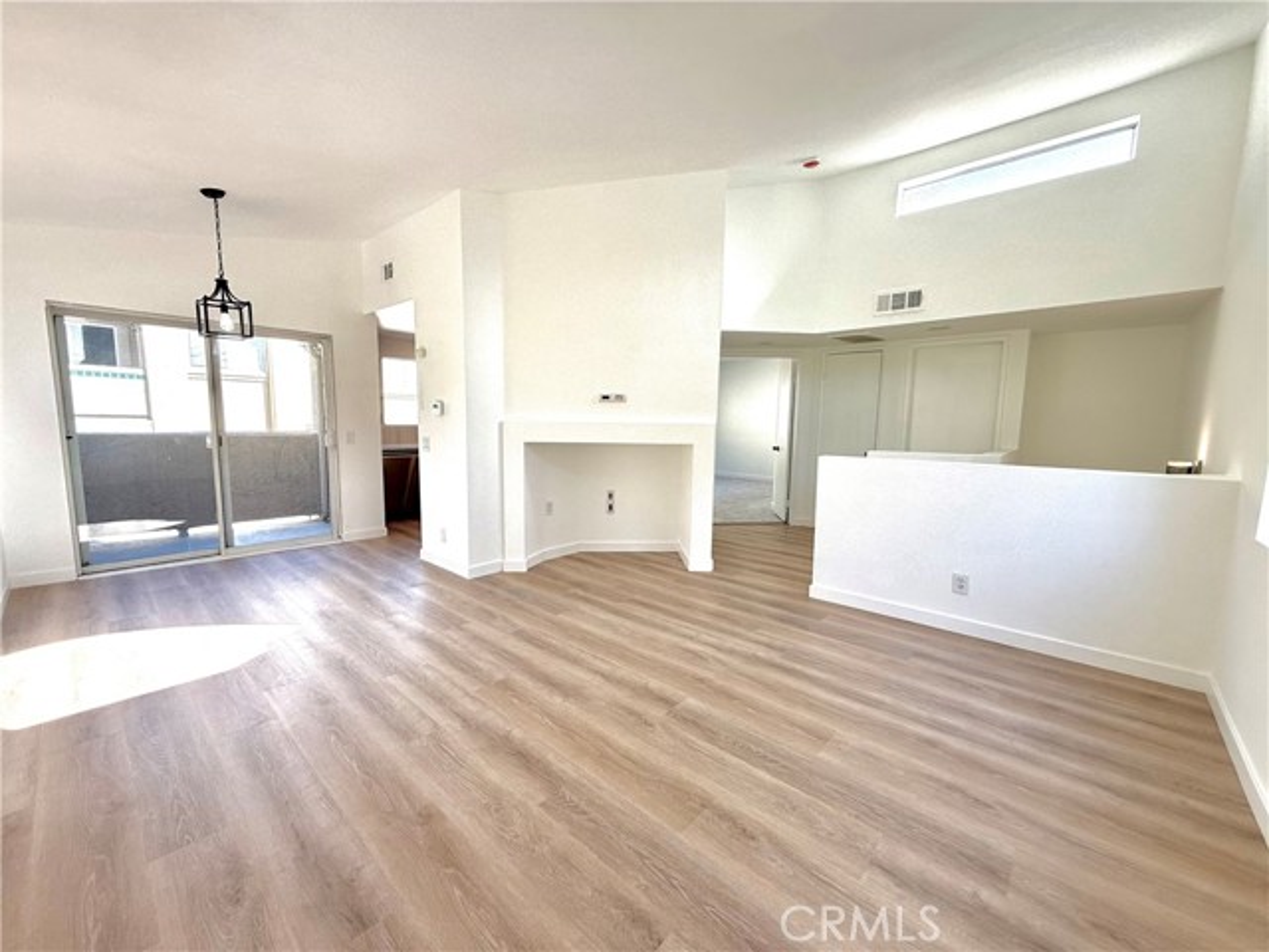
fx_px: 513
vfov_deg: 85.7
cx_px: 634
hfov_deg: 102.1
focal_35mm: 14
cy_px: 476
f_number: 2.2
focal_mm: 2.22
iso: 50
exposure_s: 1/207
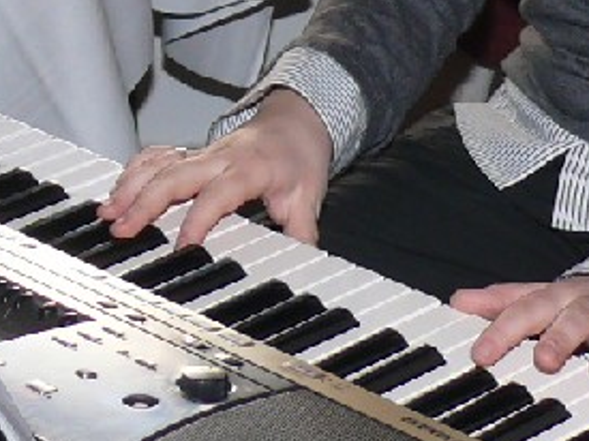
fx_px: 3708
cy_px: -398
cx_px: 398
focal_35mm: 218
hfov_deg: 9.1
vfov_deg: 6.6
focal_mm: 9
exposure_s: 1/60
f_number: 2.8
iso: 100
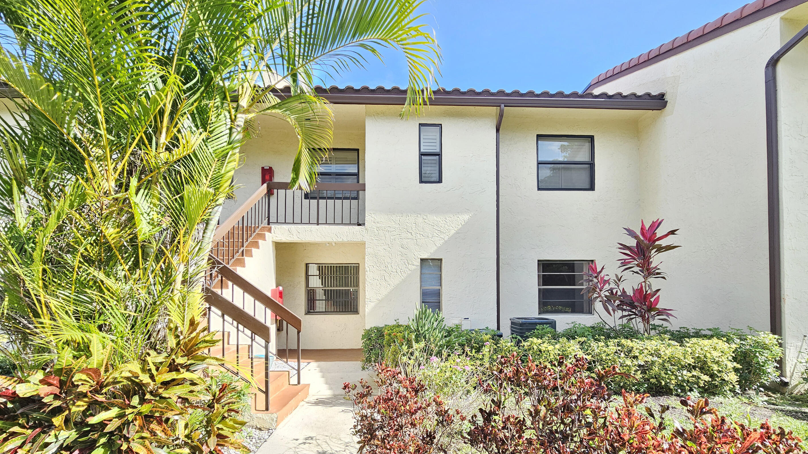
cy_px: 277
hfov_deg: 103.0
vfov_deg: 69.7
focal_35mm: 15
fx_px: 321
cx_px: 418
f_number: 2.2
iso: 50
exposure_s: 1/348
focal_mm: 2.2
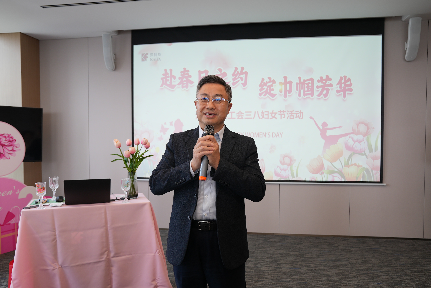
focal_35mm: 27
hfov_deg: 67.4
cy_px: 144
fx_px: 323
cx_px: 216
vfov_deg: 48.0
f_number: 4
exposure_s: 1/60
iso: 160
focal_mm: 27
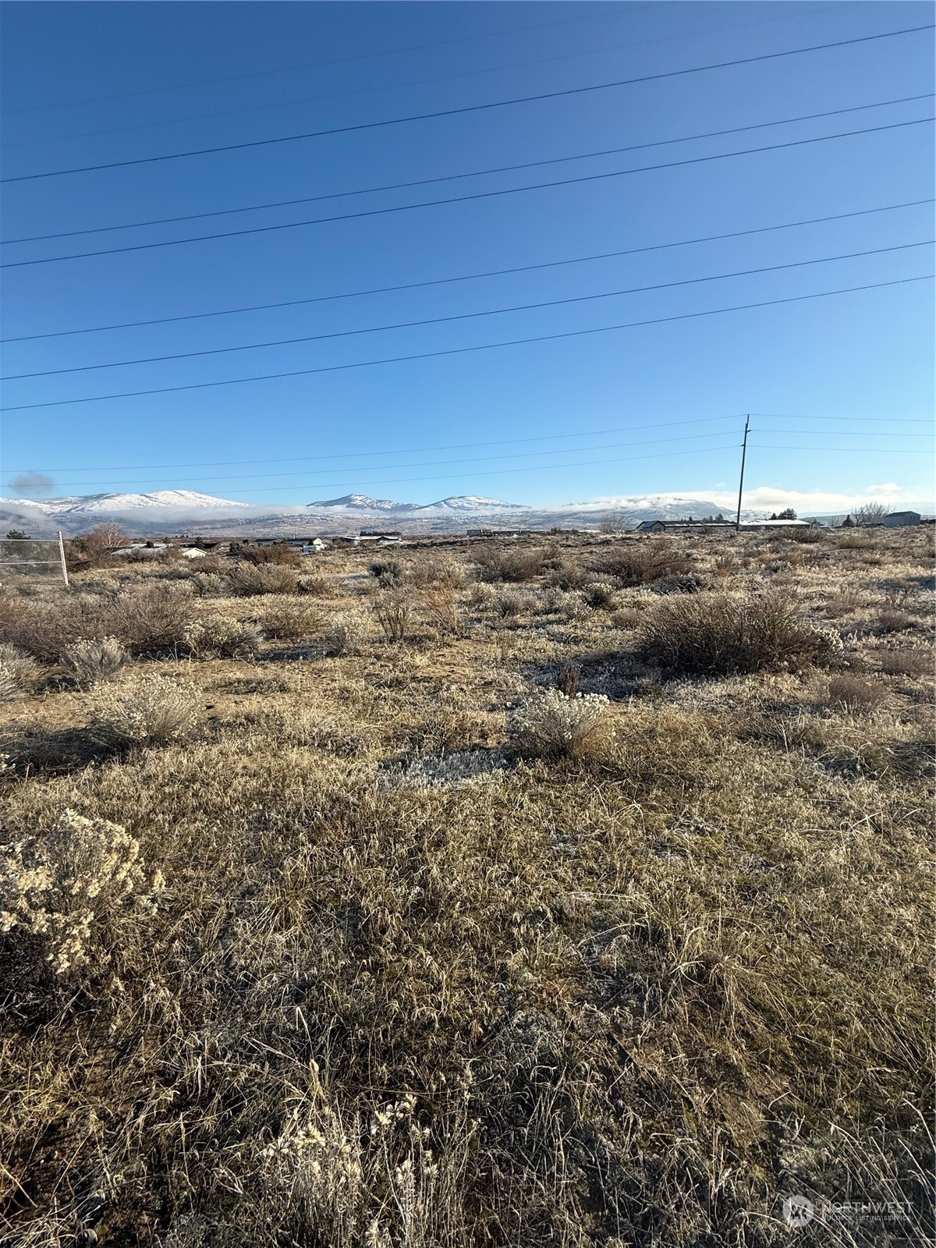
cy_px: 624
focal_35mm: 14
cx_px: 468
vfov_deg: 102.1
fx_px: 505
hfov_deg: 85.7
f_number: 2.2
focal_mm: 2.22
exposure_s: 1/1848
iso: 50
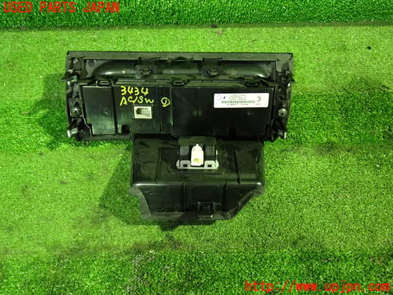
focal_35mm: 30
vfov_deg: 46.8
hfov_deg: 60.0
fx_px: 341
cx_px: 196
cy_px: 148
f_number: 2.3
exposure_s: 1/20
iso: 800
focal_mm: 5.4
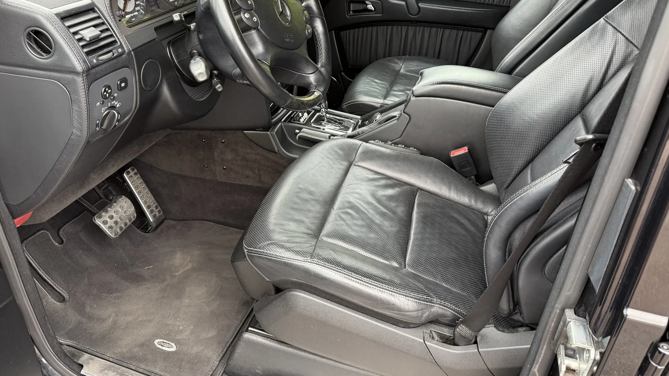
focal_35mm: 27
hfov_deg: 69.9
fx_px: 479
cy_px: 147
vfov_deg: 42.7
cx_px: 334
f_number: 1.78
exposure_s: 1/60
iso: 250
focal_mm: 6.76
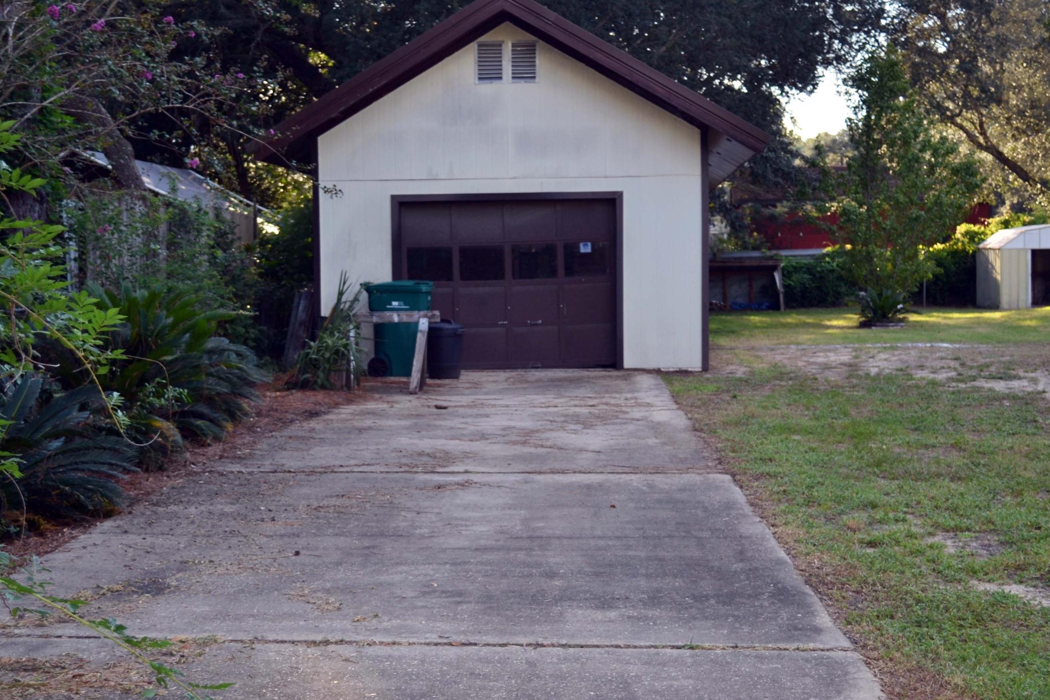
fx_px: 1546
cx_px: 518
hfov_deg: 37.5
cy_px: 307
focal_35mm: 53
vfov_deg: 25.5
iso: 100
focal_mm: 26
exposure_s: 1/200
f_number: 4.5
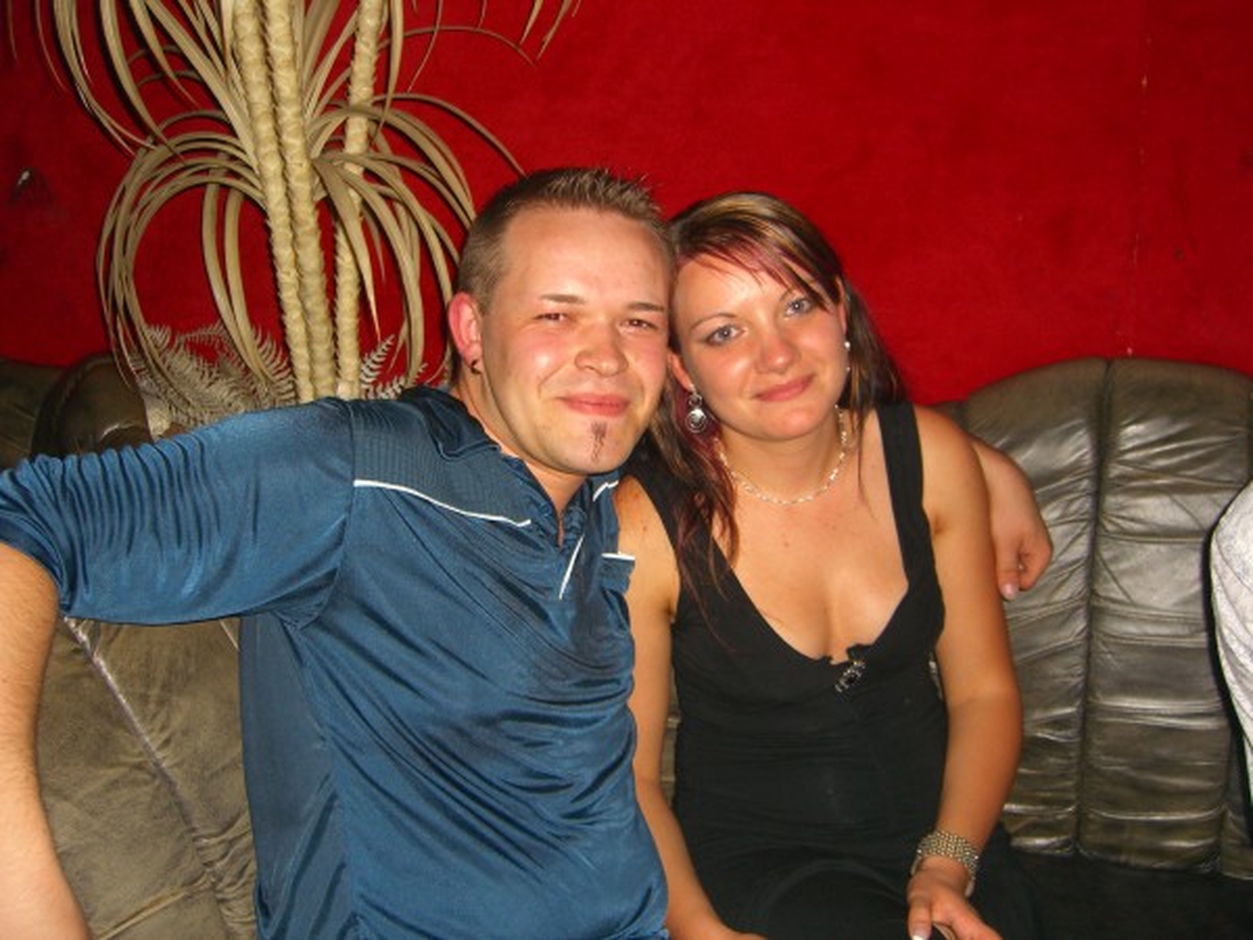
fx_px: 1375
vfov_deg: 37.7
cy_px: 470
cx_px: 626
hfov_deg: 49.0
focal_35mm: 38
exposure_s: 1/60
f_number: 2.8
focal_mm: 7.9
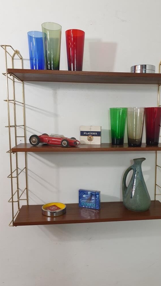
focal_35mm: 29
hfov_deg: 40.1
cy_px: 144
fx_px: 220
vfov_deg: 66.1
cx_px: 95
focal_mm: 4.3
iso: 400
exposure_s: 1/50
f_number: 2.4
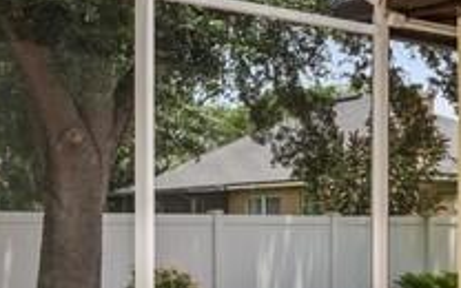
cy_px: 244
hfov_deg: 29.3
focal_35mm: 66
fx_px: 829
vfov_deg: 19.4
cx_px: 14
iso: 200
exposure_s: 1/200
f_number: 8
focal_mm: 15
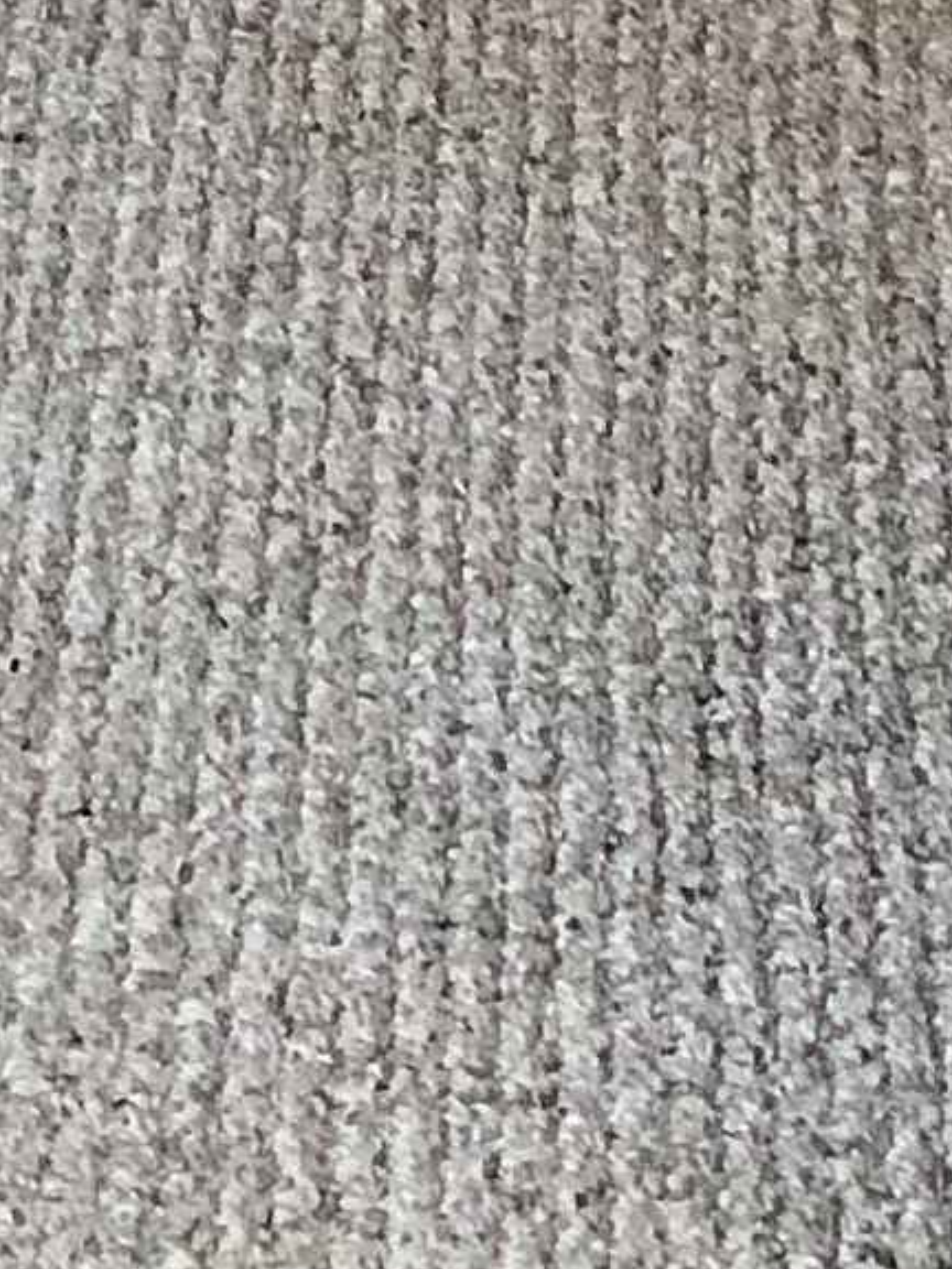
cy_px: -1868
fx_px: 7187
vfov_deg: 9.0
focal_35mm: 196
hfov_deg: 7.5
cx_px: -161
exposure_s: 1/15
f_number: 1.8
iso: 40
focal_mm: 4
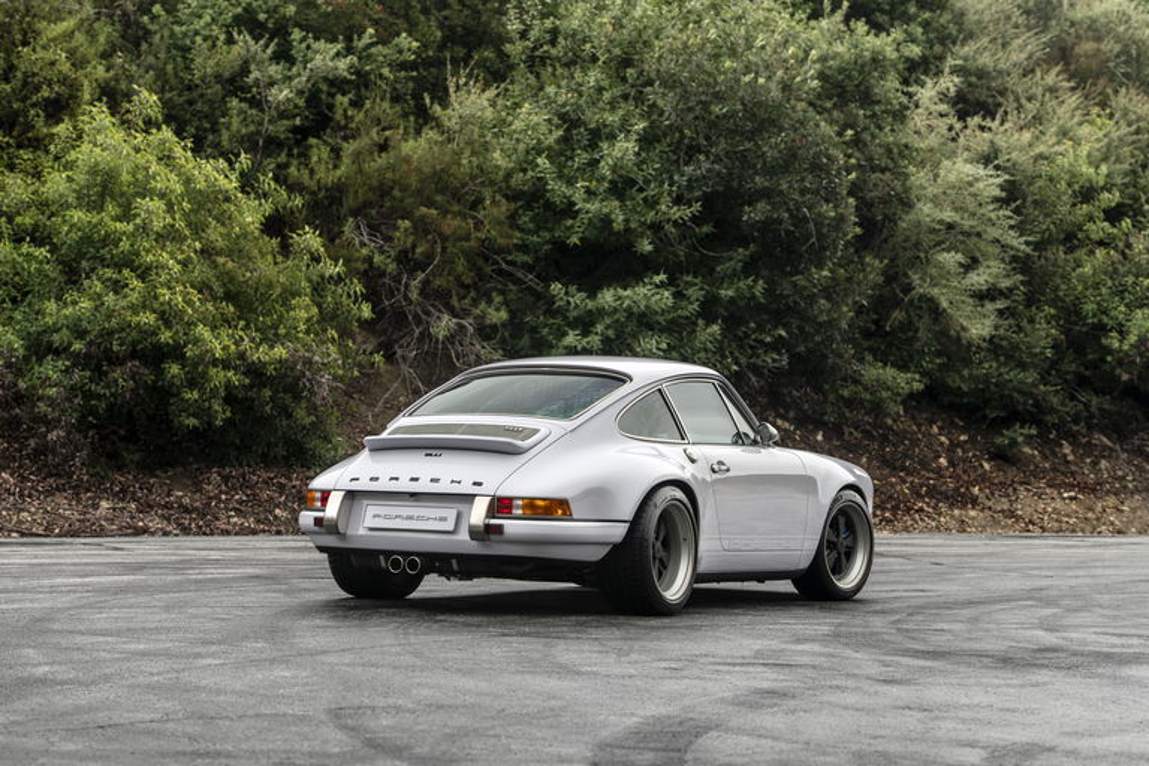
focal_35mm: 86
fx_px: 2745
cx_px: 574
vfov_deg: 15.9
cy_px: 383
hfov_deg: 23.6
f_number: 5
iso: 64
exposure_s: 1/40
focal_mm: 86
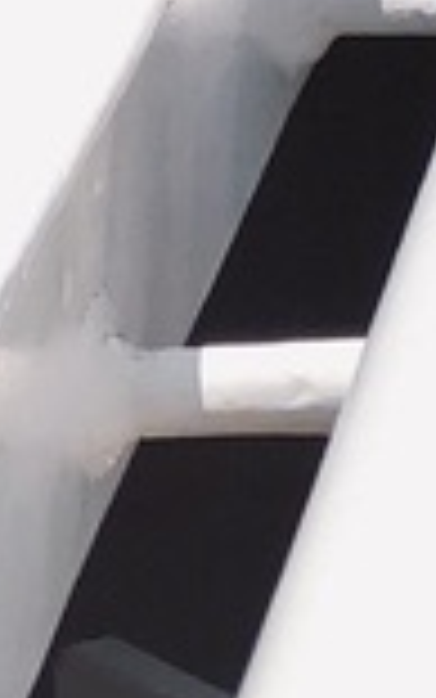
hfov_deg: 3.2
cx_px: 1411
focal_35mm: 399
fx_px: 7579
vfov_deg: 5.2
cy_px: -621
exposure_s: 1/1567
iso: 20
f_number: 2.8
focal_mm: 6.6
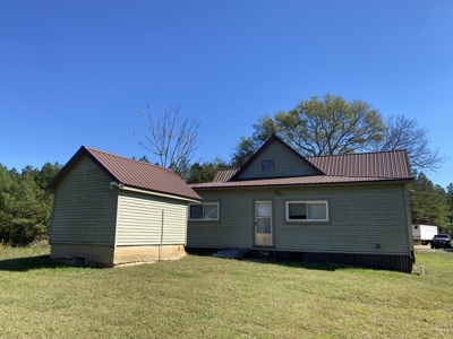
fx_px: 340
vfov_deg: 53.1
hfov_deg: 67.3
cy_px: 170
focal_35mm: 26
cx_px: 226
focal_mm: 4.25
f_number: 1.8
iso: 32
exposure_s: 1/2066
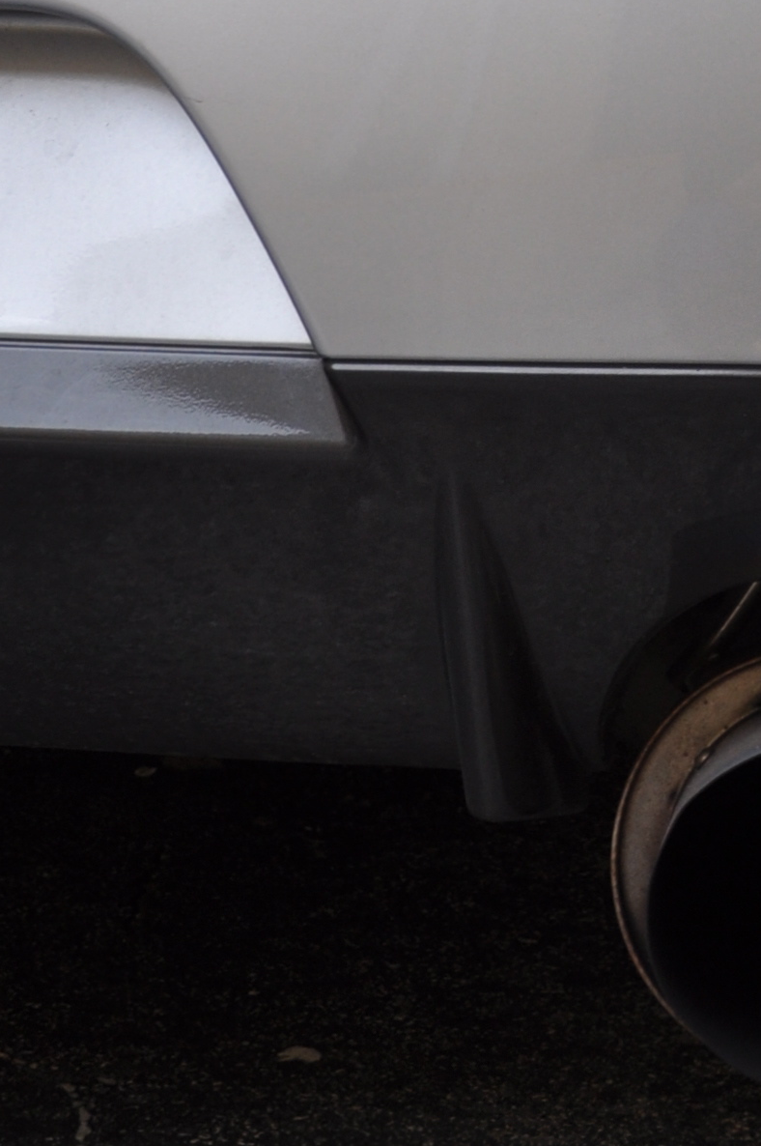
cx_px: 1120
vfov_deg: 14.2
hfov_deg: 9.5
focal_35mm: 141
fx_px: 4481
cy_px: -121
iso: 200
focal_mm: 26
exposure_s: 1/200
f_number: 7.1
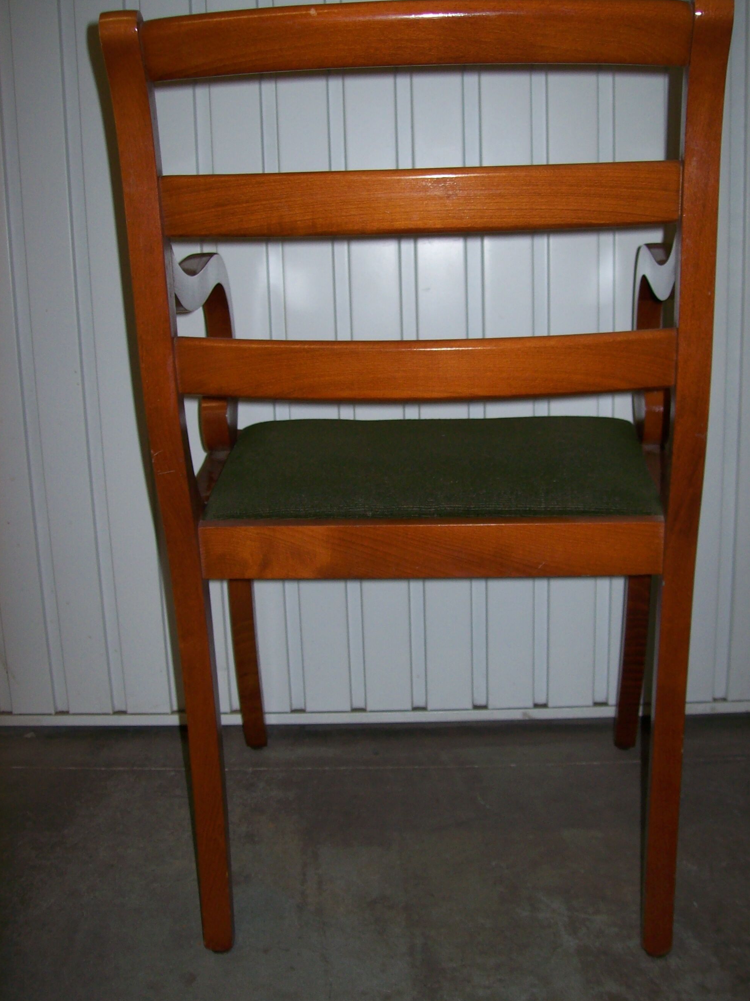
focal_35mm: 39
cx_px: 405
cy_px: 474
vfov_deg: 47.9
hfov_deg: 36.8
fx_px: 1127
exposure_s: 1/64
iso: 80
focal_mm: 6
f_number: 2.7
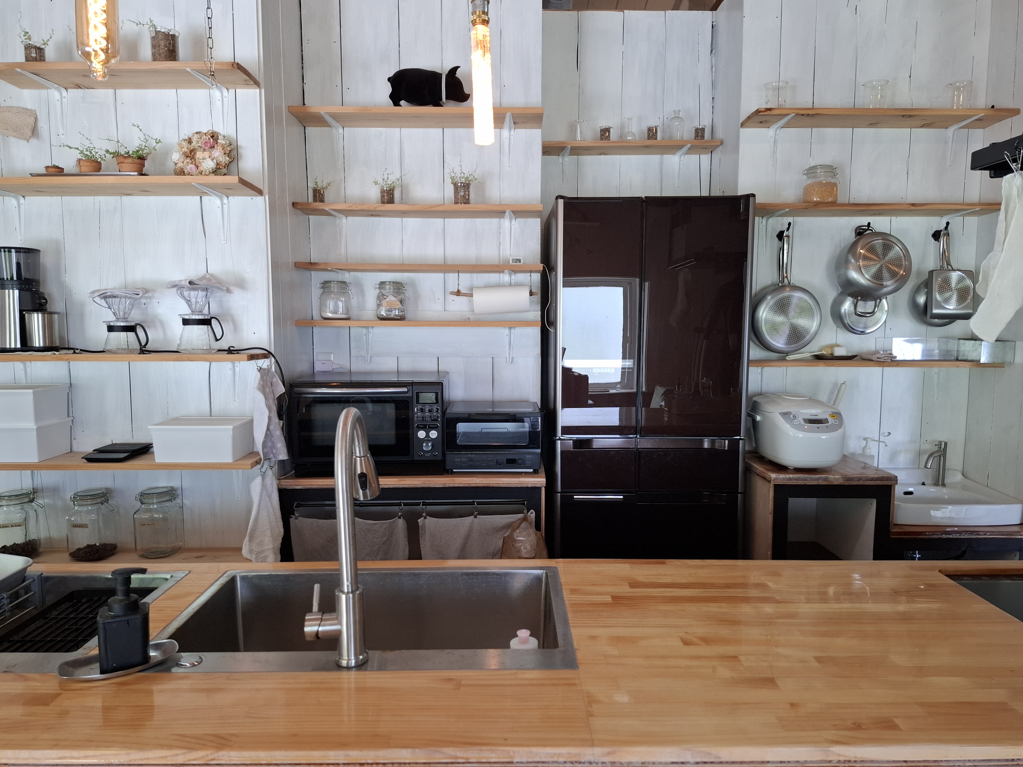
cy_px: 384
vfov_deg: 58.9
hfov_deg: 73.9
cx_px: 512
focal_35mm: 23
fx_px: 680
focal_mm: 5.54
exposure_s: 1/100
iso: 160
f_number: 1.8
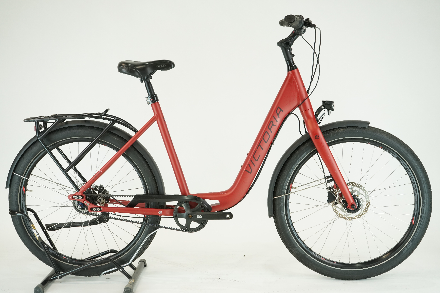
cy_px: 146
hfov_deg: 36.9
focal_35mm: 54
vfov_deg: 25.1
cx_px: 220
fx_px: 660
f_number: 6.3
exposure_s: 1/200
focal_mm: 54
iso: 1600
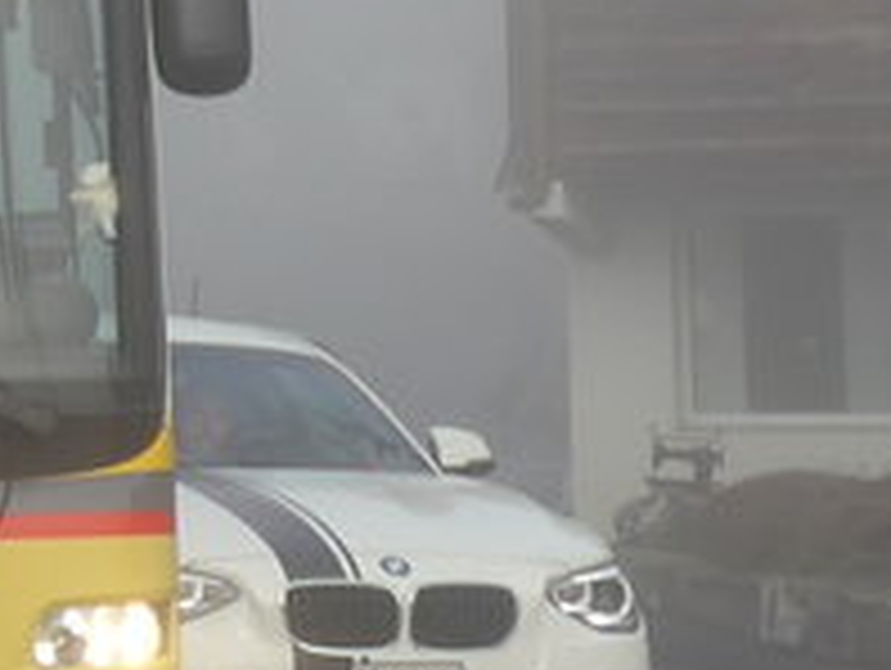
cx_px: -734
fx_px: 8118
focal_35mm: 315
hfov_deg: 6.2
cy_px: -553
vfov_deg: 4.7
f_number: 3.3
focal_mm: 10.7
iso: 80
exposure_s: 1/500
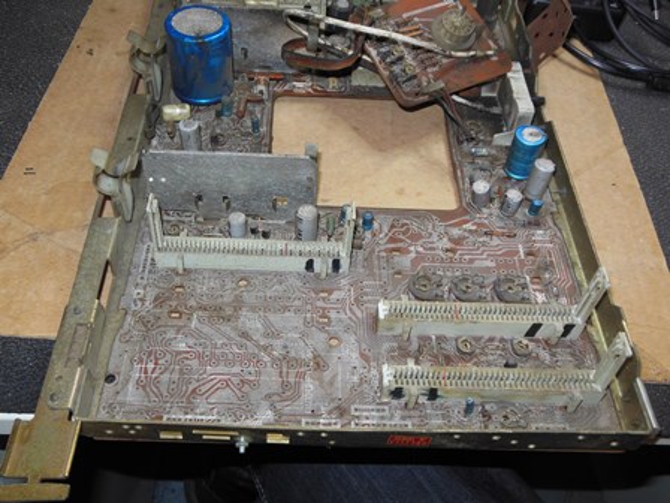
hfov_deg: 55.4
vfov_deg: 42.9
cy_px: 252
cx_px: 335
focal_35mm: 33
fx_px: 639
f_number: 3.5
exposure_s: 1/30
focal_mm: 6
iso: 125
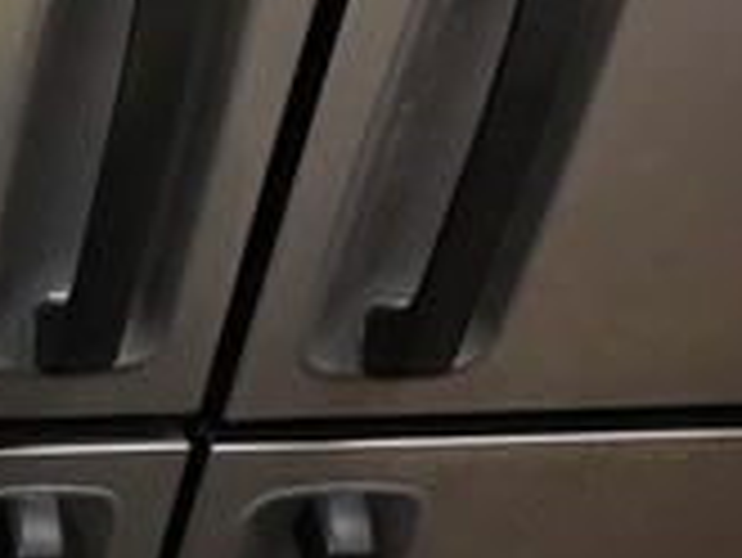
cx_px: -499
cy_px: 760
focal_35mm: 95
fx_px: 2038
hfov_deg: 17.6
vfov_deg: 14.8
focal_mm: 3.99
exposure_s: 1/17
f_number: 1.8
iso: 40
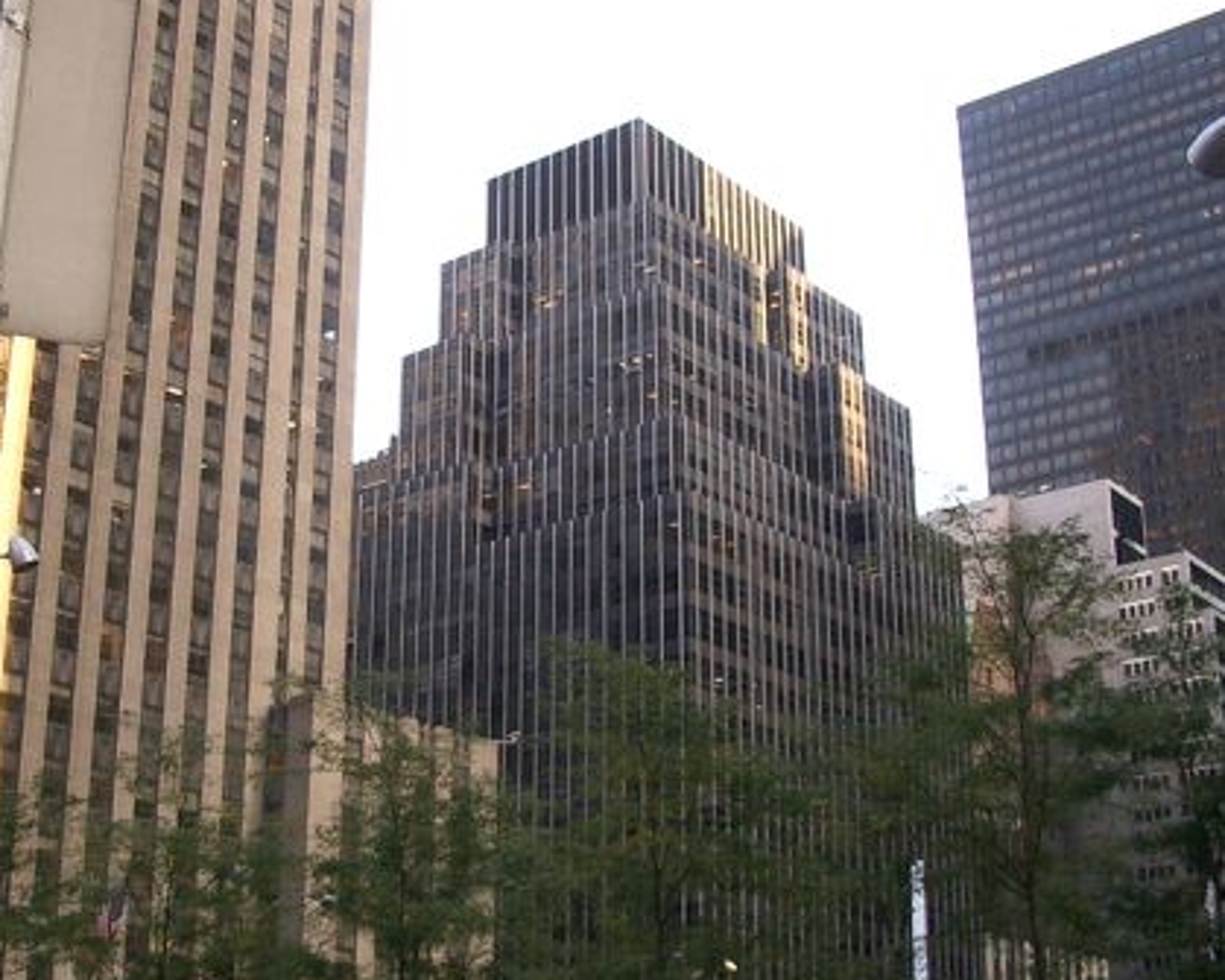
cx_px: 471
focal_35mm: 53
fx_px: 1921
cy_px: 551
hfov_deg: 35.2
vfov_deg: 28.6
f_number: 2.6
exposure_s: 1/250
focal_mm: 5.8
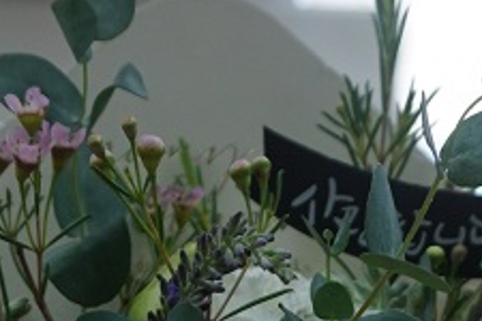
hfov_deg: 21.1
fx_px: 1285
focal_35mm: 96
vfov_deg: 12.8
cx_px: 150
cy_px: 596
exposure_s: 1/160
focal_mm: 16
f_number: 4
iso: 500
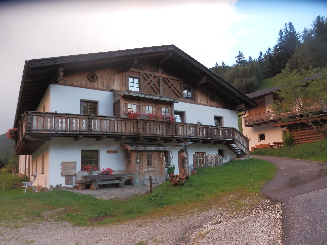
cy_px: 122
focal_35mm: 25
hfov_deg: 69.4
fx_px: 236
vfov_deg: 54.9
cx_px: 164
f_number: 3
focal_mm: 4.5
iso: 200
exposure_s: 1/30
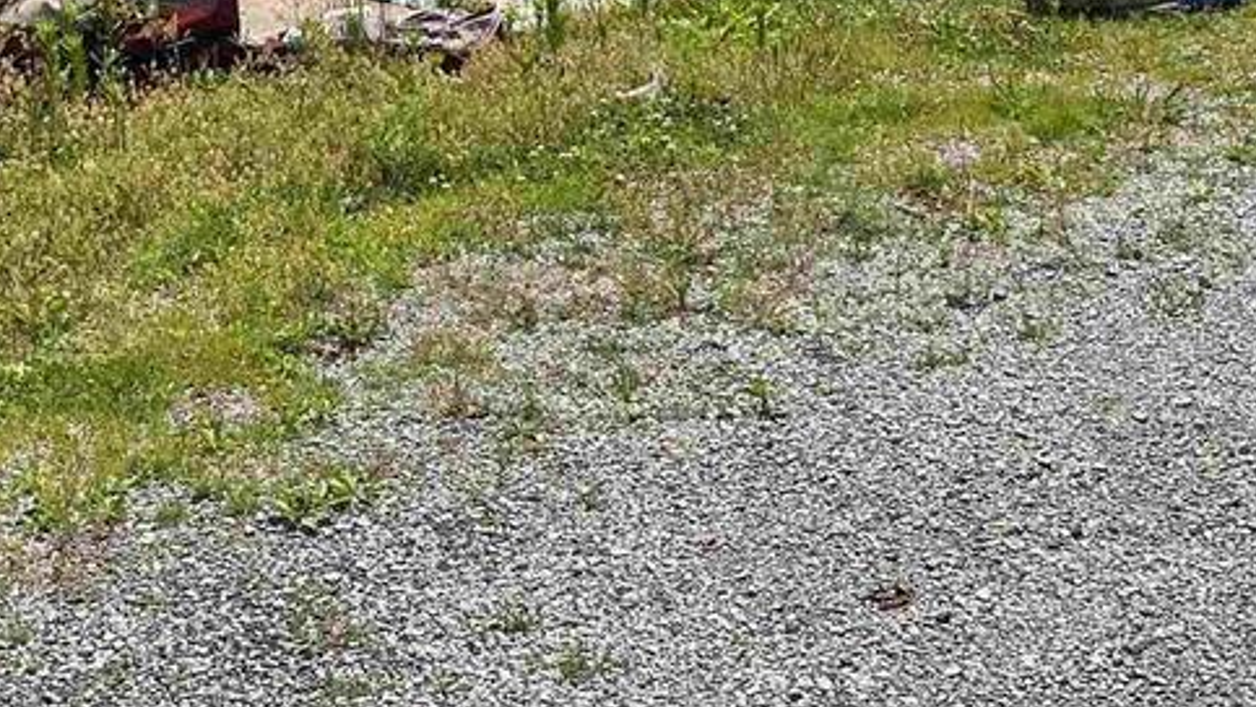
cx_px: 190
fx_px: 2598
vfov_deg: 14.5
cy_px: -322
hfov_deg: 26.5
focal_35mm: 78
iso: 80
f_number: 1.78
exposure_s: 1/5000
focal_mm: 6.86
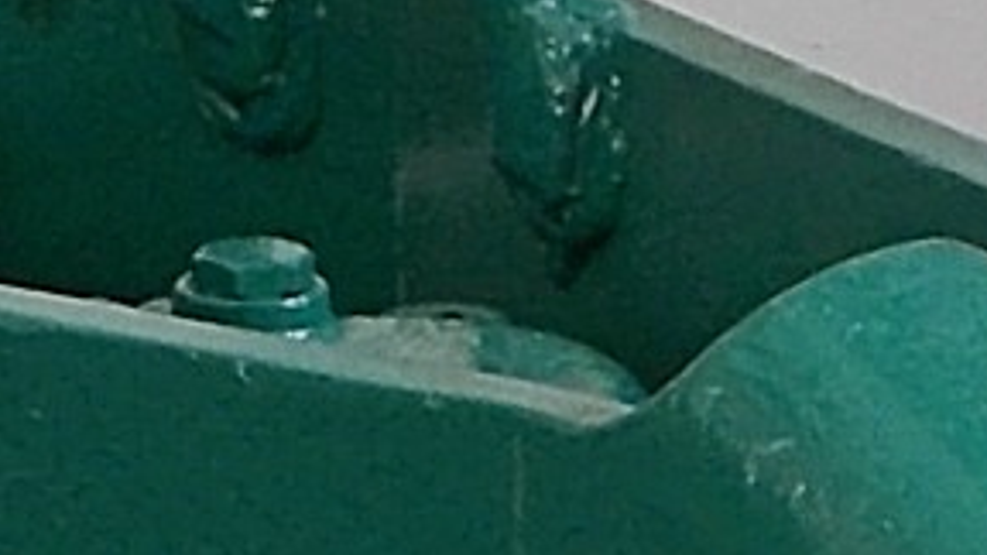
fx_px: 11227
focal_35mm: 429
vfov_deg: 2.8
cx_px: 929
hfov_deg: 5.0
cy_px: 1021
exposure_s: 1/80
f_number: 4.5
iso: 80
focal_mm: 9
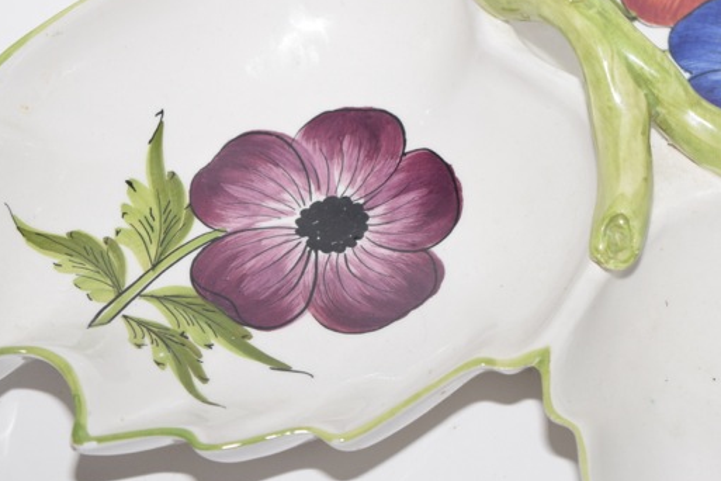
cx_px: 513
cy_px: 44
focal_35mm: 161
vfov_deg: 8.5
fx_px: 3224
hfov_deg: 12.7
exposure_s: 1/60
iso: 400
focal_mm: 55
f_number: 5.6
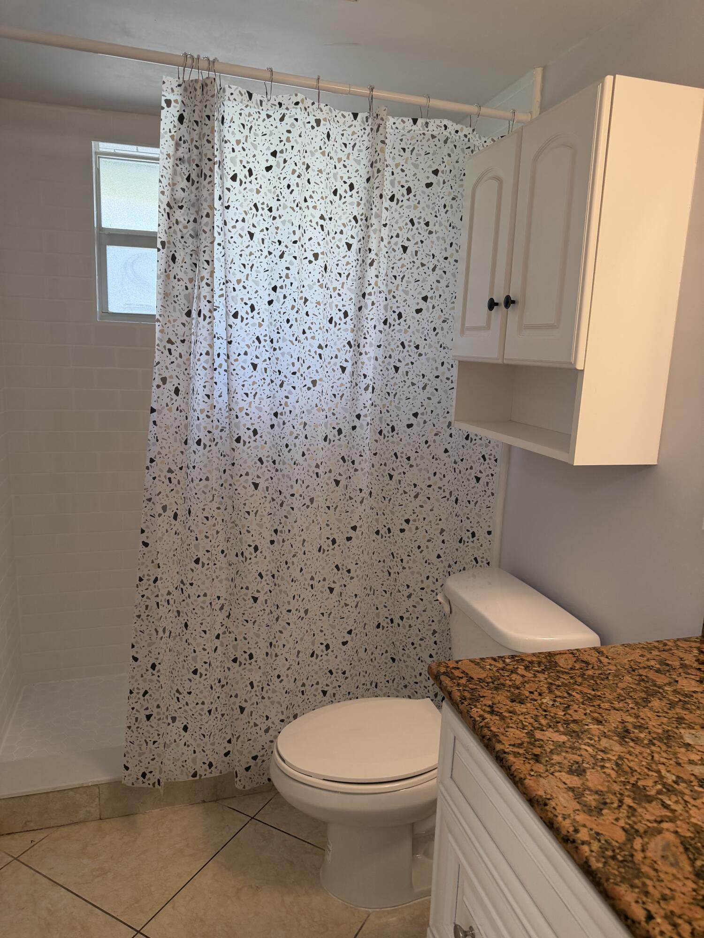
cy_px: 469
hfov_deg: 56.8
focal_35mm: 24
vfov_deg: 71.6
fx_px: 651
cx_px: 352
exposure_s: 1/200
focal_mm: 6.76
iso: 200
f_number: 1.78
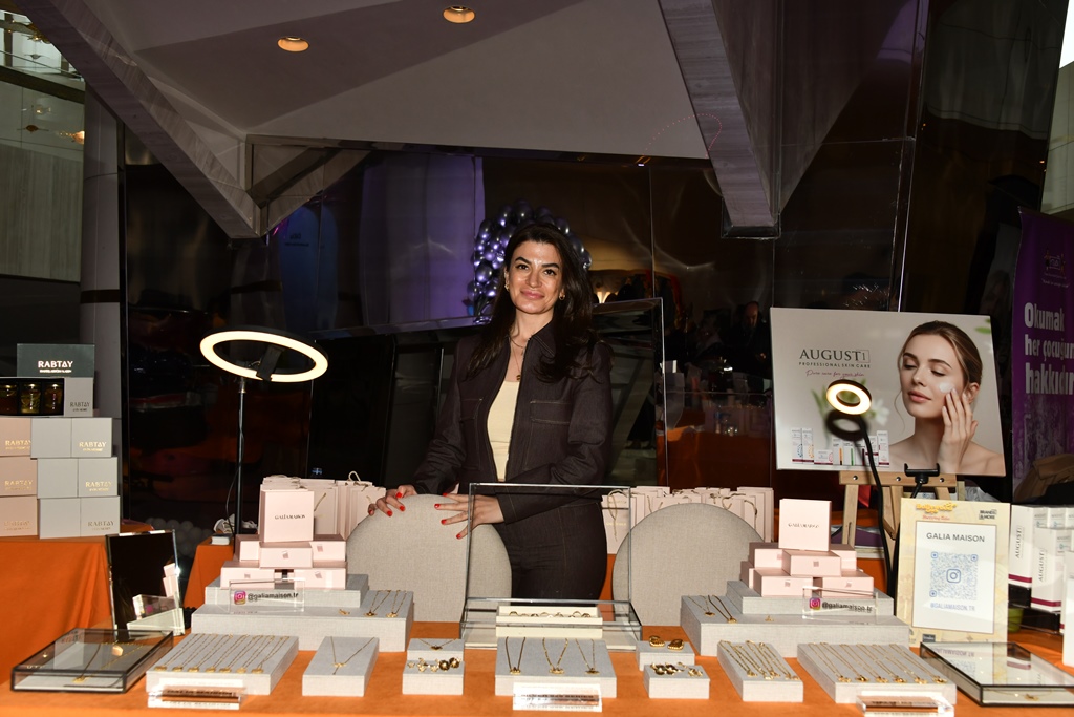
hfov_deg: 44.5
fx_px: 1313
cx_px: 537
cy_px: 358
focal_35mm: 44
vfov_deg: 30.5
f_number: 7.1
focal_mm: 44
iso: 640
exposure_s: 1/200
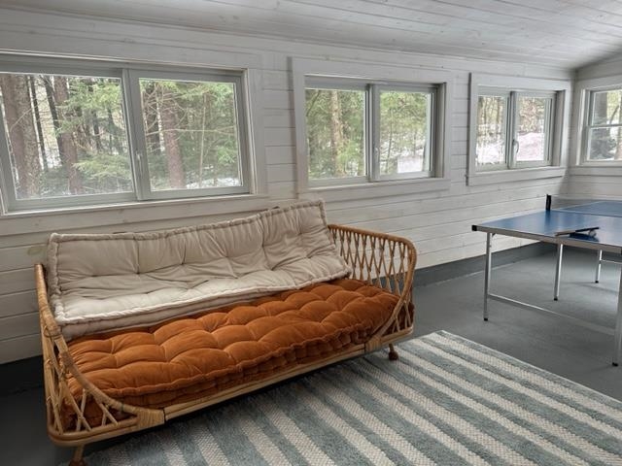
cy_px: 233
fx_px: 431
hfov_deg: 71.6
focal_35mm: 24
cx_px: 311
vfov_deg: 56.8
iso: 160
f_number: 1.78
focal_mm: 6.86
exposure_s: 1/121
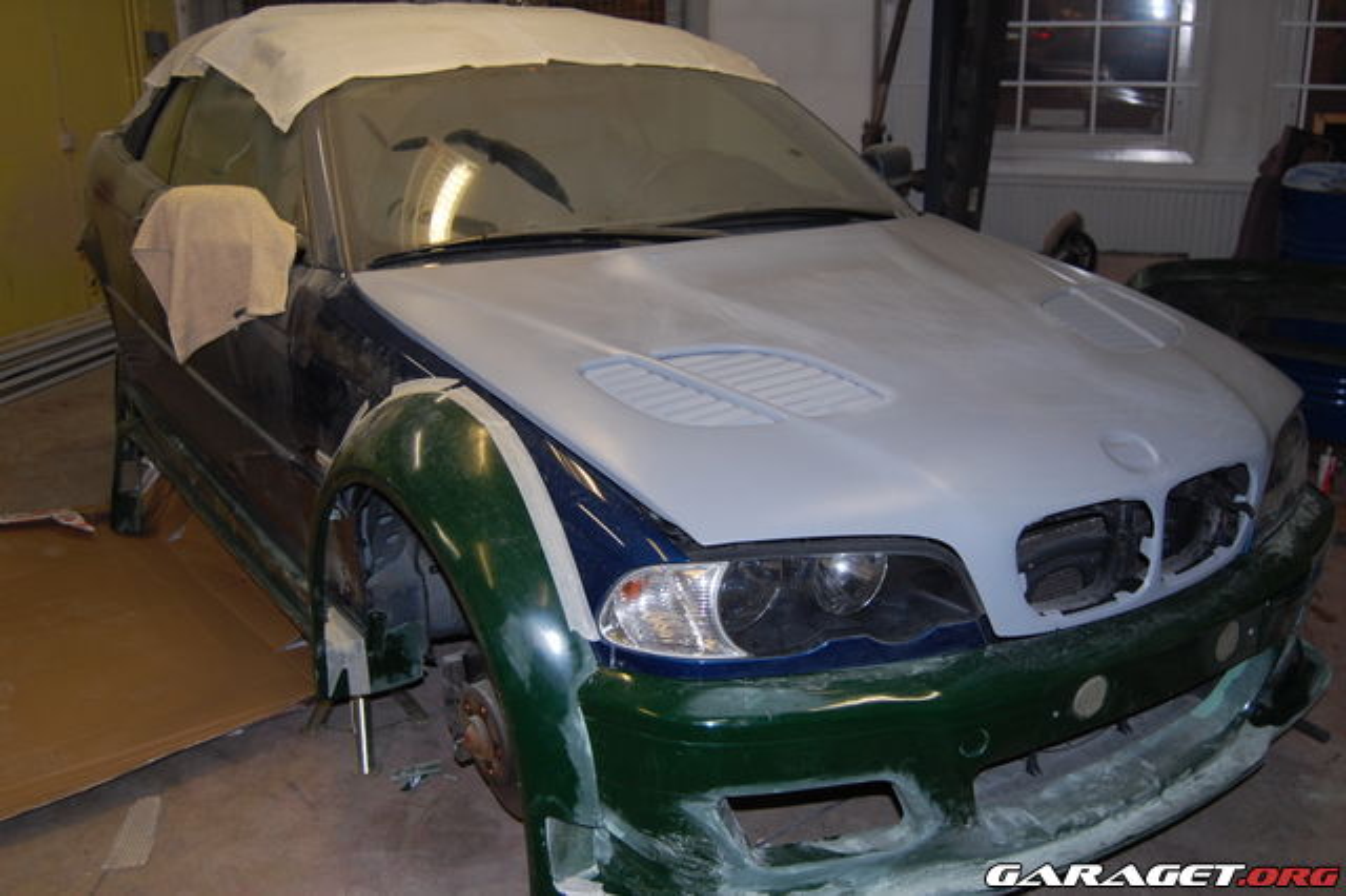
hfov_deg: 55.1
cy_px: 448
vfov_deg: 38.3
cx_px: 673
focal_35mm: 34
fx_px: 1289
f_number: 3.8
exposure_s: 1/60
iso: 400
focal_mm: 23
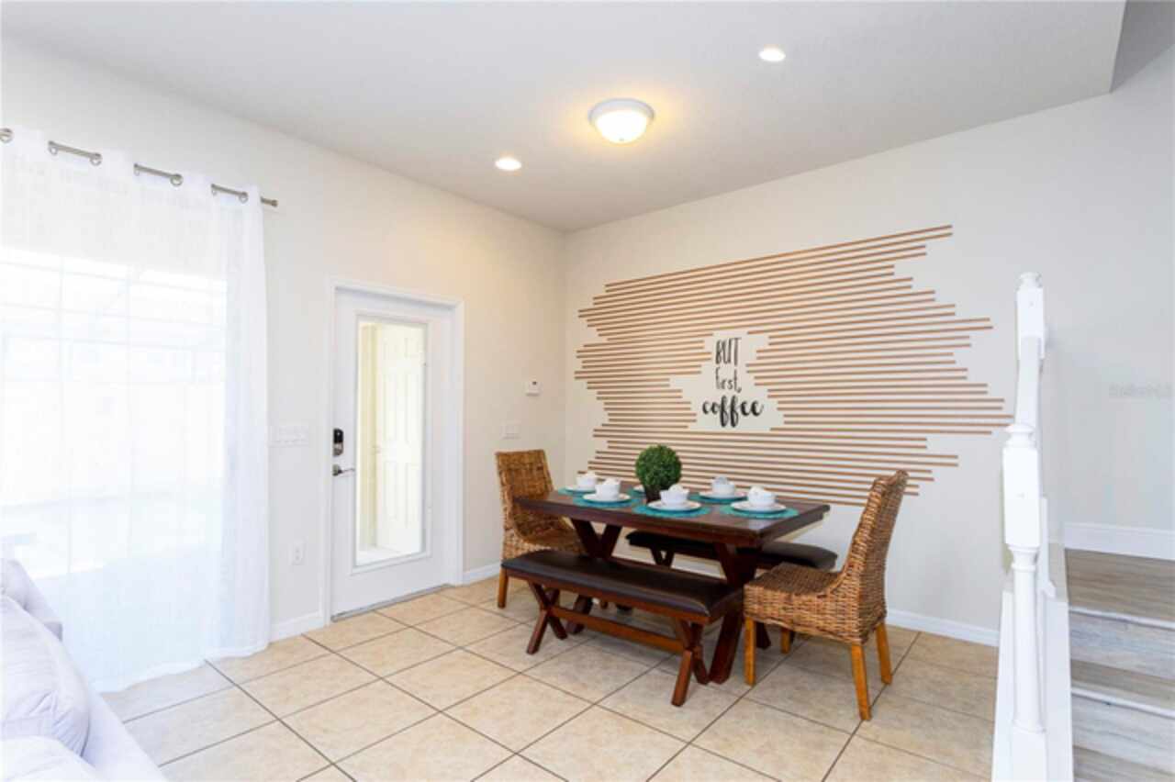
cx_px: 588
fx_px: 555
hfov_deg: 93.3
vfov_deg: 70.4
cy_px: 391
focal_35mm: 17
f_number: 11
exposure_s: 1/25
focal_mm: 17
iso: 1250
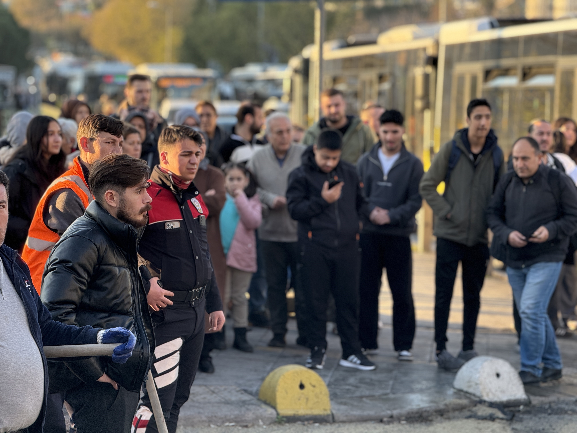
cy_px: 216
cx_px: 288
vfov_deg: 12.3
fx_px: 2000
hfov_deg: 16.4
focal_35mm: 120
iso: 64
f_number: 2.8
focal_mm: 15.66
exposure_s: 1/176
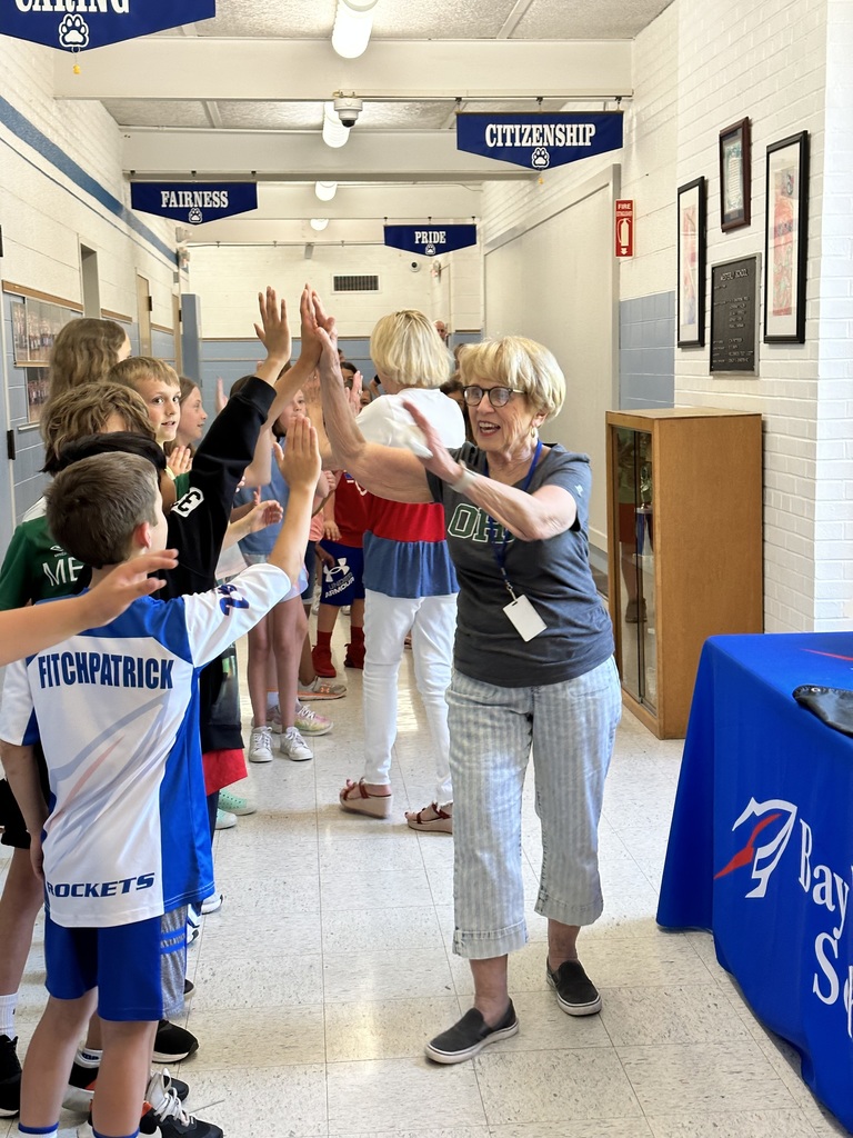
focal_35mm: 48
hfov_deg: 30.3
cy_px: 569
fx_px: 1577
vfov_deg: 39.7
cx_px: 426
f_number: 1.78
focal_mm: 6.86
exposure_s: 1/60
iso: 100
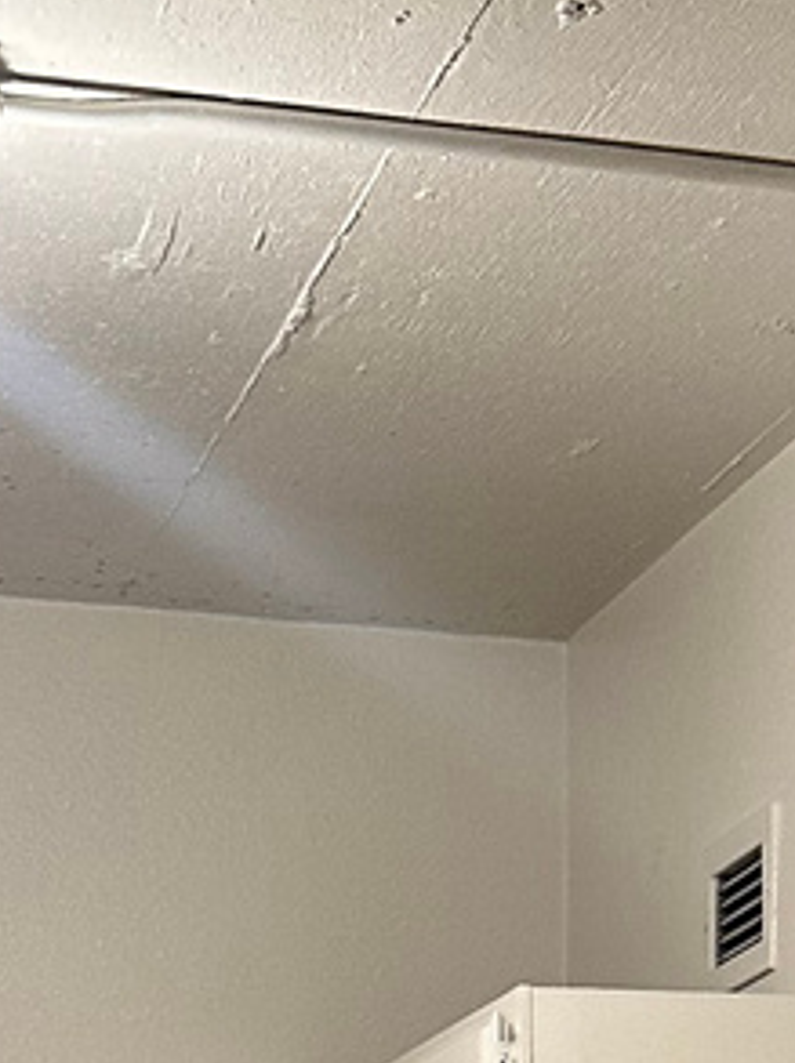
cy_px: 2006
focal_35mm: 126
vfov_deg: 13.7
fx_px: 3867
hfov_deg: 11.7
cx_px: 701
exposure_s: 1/60
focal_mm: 6.86
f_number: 1.78
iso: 200
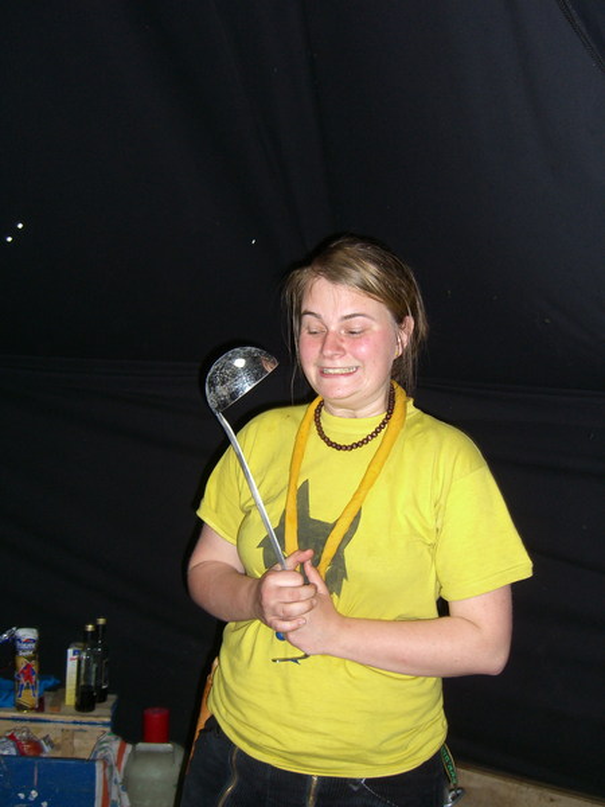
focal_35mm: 38
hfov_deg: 37.7
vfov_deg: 49.0
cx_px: 302
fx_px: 886
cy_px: 404
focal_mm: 7.9
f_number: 2.8
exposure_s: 1/60
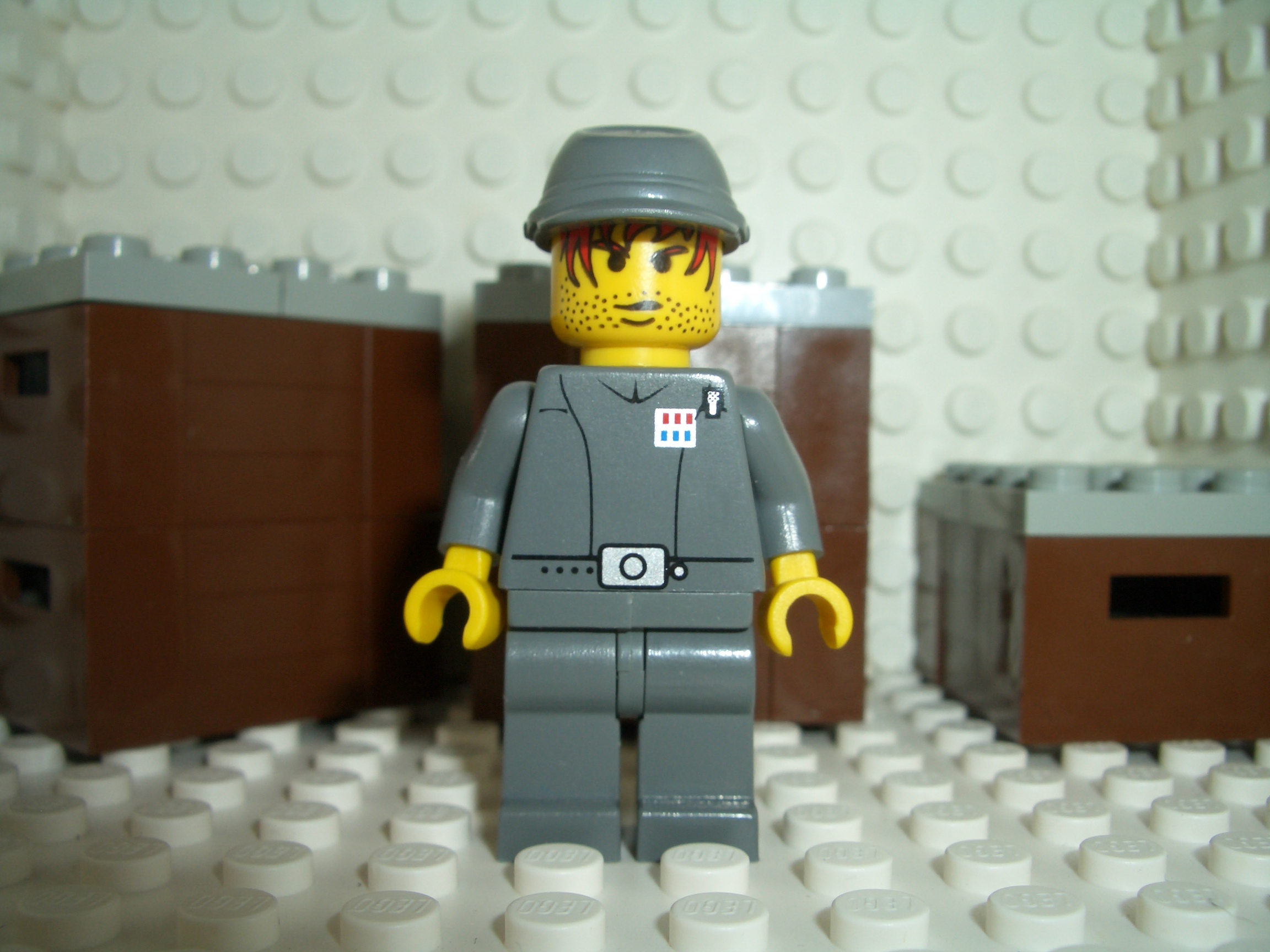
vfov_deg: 40.7
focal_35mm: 35
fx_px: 1284
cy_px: 476
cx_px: 635
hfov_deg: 52.6
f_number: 4.3
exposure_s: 1/60
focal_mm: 5.8
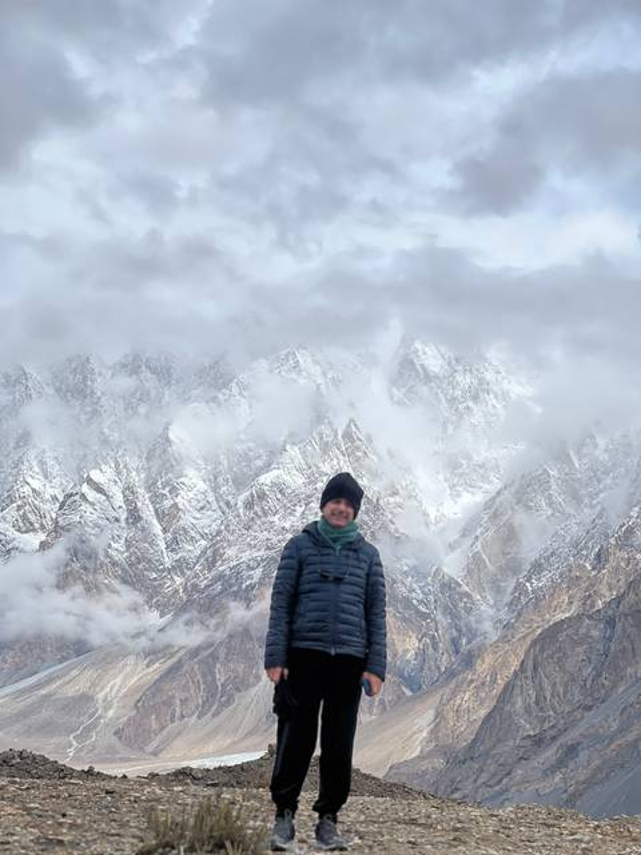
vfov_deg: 25.3
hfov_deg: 19.1
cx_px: 320
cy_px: 428
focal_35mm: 77
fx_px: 1901
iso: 32
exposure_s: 1/1575
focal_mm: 9
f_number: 2.8
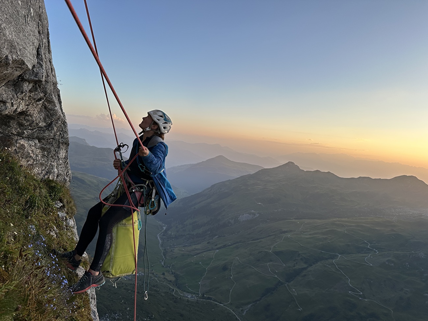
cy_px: 160
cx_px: 214
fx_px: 297
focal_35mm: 24
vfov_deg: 56.8
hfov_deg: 71.6
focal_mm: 6.86
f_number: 1.78
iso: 80
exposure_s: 1/1083
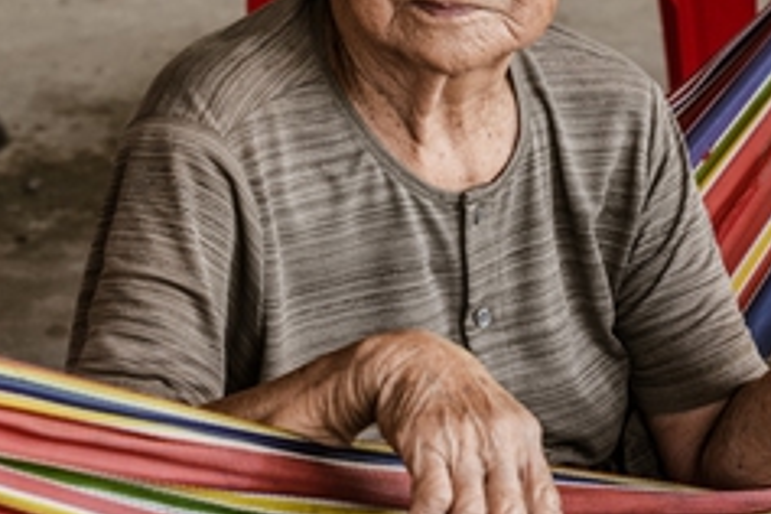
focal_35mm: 183
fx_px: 3919
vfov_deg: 7.5
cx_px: 442
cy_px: -15
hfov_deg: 11.2
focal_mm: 70
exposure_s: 1/80
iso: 500
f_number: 5.6
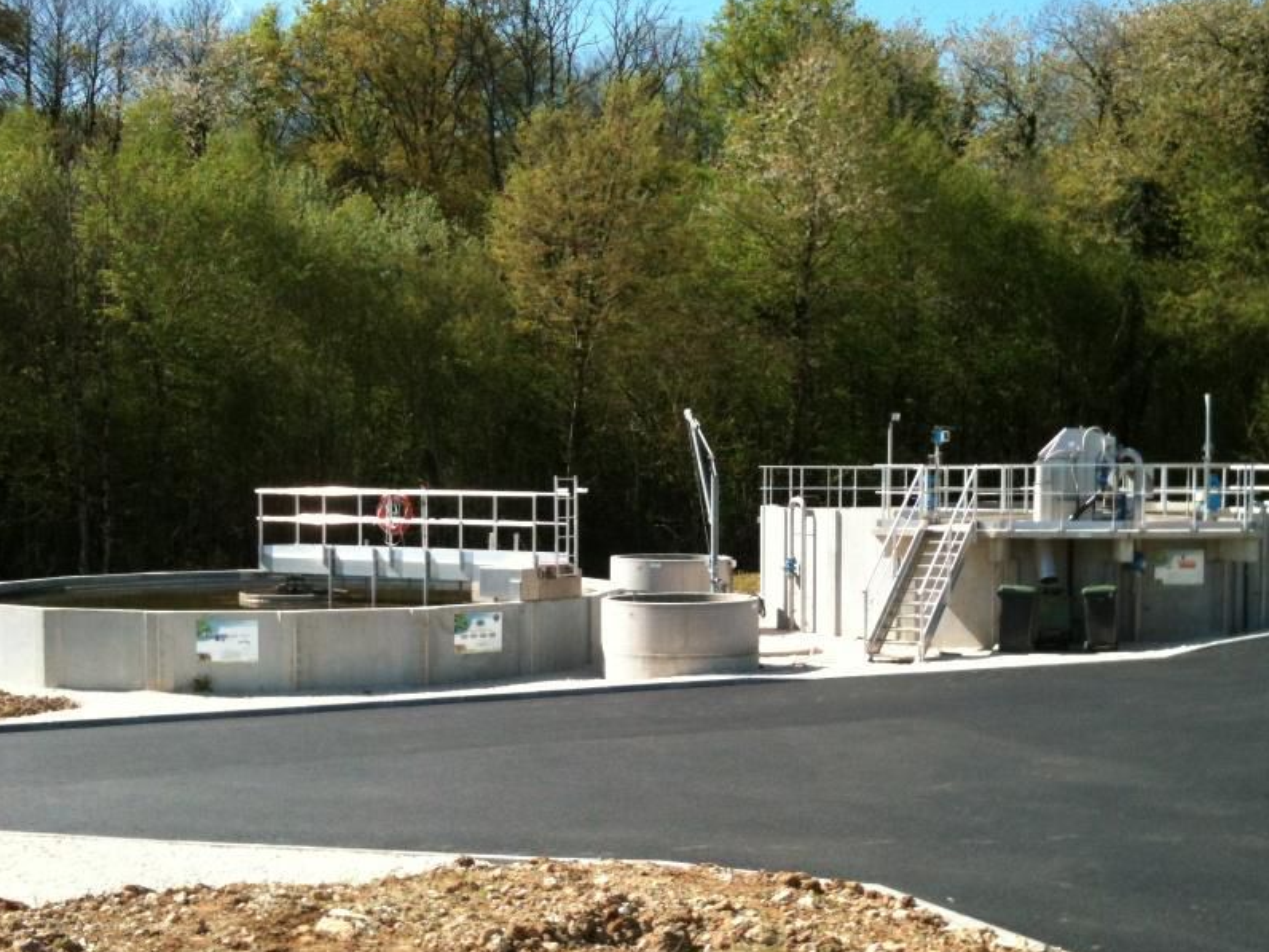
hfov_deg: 42.0
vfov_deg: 32.1
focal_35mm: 45
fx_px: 1650
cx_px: 709
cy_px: 552
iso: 64
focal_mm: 3.85
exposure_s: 1/660
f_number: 2.8
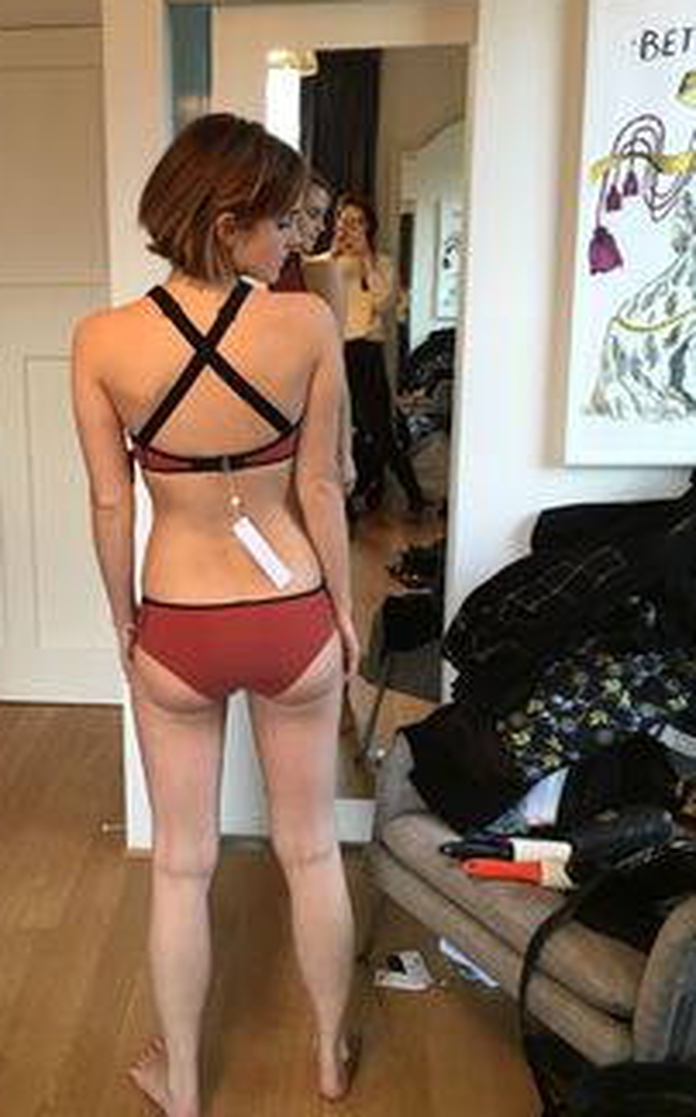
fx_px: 1155
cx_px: 190
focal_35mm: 38
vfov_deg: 51.5
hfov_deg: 33.0
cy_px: 510
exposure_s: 1/33
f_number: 2.2
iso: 64
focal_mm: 4.15
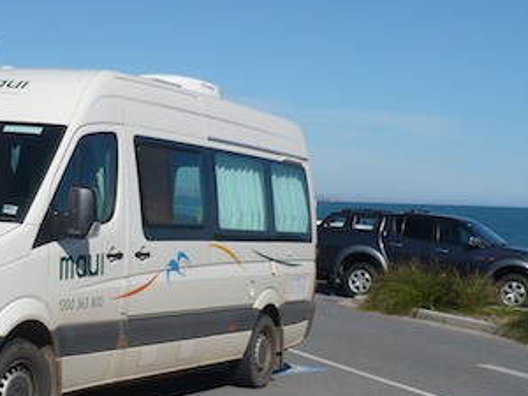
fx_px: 1312
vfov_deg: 17.2
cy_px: 194
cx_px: 95
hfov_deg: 22.4
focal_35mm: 86
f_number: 10
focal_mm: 7
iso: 100
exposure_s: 1/320
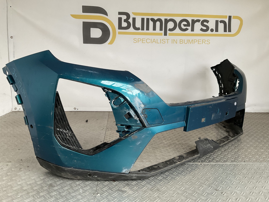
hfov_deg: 61.7
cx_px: 134
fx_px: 225
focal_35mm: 29
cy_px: 101
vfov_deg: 48.2
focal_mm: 3
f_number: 1.8
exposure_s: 1/50
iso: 64
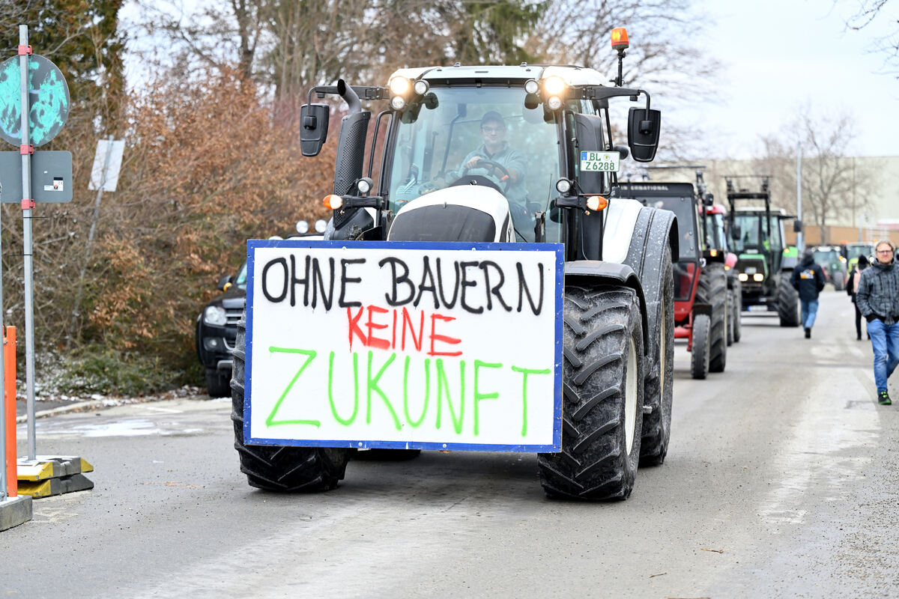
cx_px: 450
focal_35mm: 92
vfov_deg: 14.9
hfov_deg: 22.1
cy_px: 300
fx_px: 2297
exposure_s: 1/1600
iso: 800
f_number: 2.8
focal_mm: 92
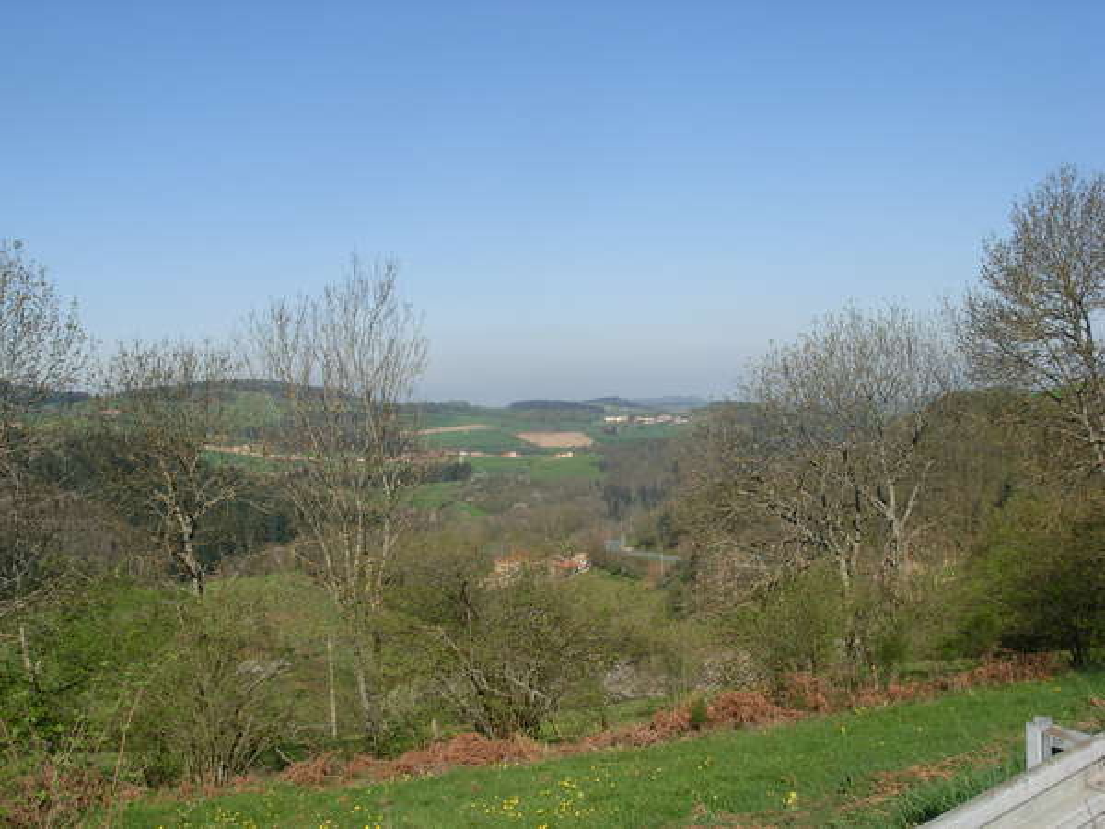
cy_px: 414
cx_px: 552
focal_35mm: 38
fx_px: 1213
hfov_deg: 49.0
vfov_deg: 37.7
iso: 79
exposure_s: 1/527
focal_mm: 6.3
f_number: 4.9
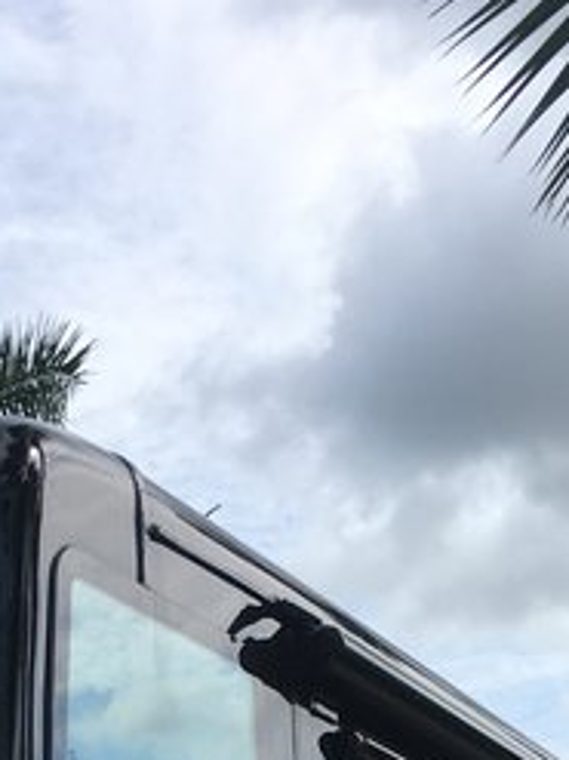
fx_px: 2062
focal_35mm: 94
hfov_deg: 15.7
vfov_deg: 18.3
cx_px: 268
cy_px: 1172
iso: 25
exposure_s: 1/1399
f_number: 2.2
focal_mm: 4.15
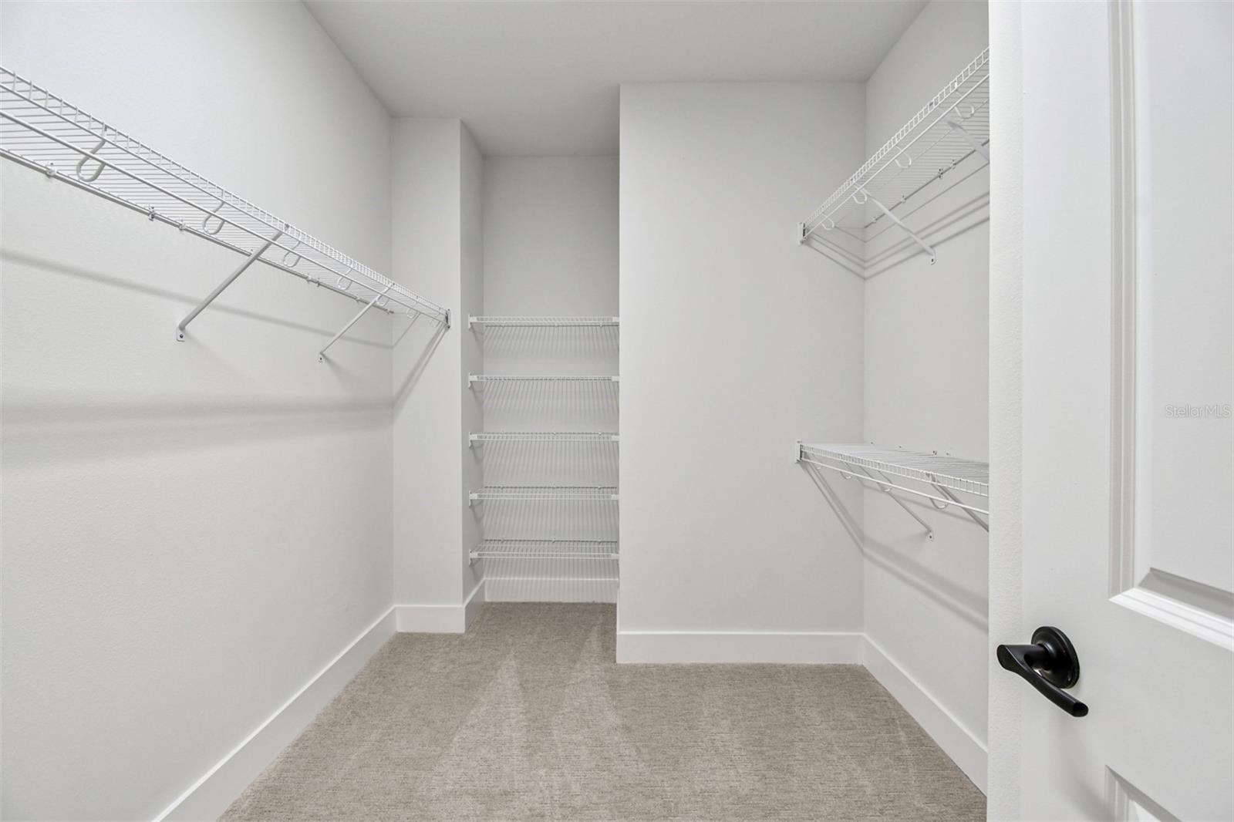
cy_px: 411
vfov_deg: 77.3
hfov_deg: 100.4
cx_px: 617
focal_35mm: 15
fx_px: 514
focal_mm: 10
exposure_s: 1/25
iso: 100
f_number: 7.1
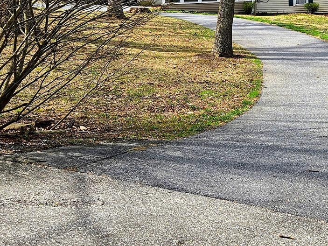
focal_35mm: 67
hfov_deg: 28.4
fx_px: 635
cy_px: 35
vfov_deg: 21.5
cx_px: 261
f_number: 1.8
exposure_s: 1/1732
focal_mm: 5.4
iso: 25
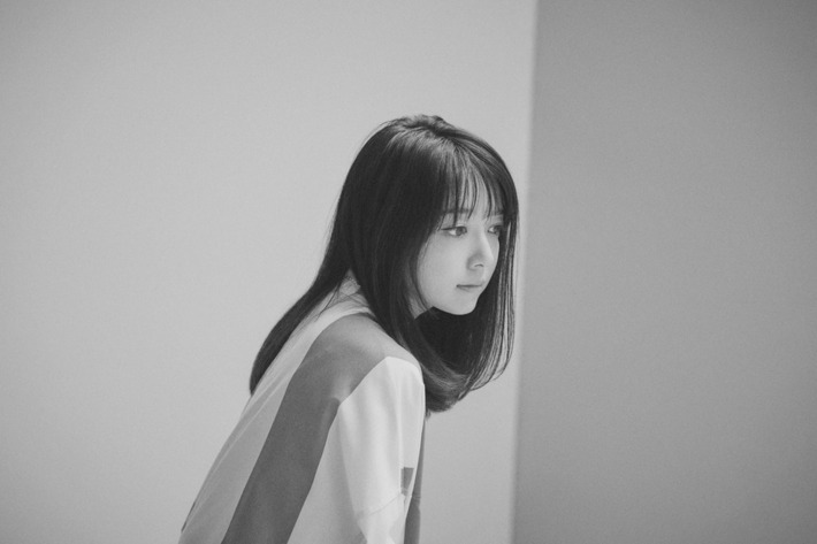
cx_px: 408
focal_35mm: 85
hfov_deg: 23.9
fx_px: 1928
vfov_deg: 16.1
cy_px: 272
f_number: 3.5
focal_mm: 85
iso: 4000
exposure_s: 1/640
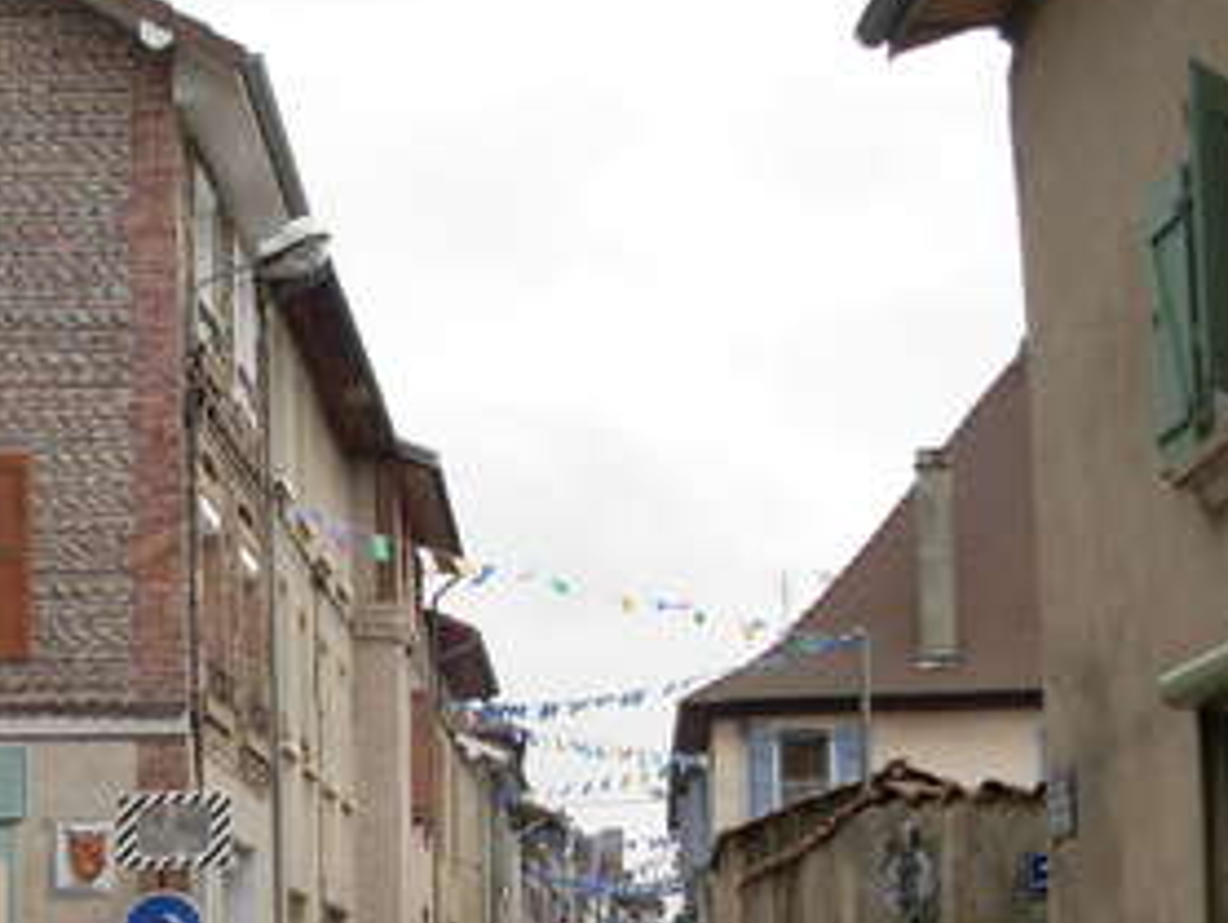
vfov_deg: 17.9
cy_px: 715
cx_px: 110
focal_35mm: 82
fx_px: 2911
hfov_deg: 23.2
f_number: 2.9
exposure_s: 1/483
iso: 79
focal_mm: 6.3
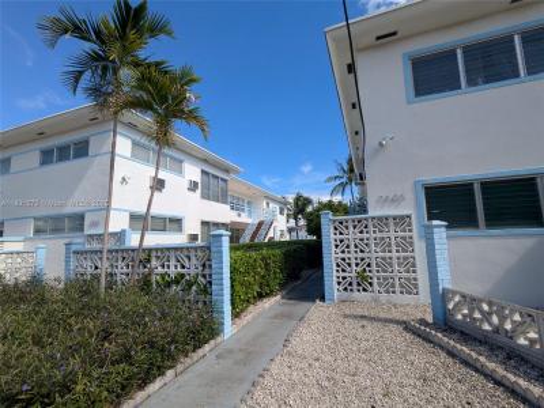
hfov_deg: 94.5
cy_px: 204
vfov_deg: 78.1
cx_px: 272
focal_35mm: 16
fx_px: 251
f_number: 2.2
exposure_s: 1/1689
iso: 50
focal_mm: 2.35
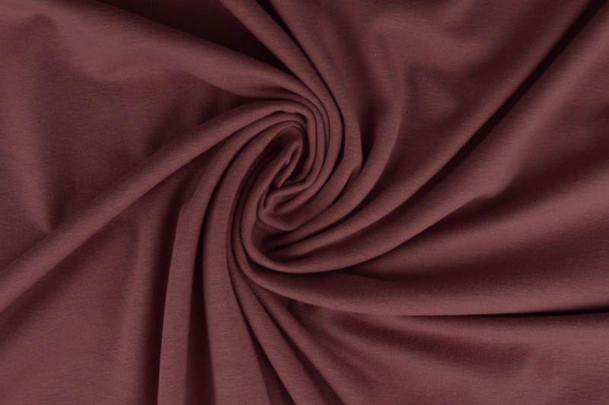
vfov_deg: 31.8
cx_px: 304
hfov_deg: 46.4
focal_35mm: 42
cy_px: 202
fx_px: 710
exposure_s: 1/320
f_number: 8
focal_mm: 28
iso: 400
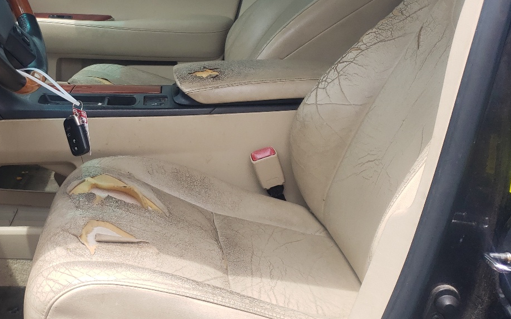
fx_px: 668
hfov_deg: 39.7
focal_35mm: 48
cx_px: 81
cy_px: 99
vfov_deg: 26.7
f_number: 1.5
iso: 50
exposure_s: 1/625
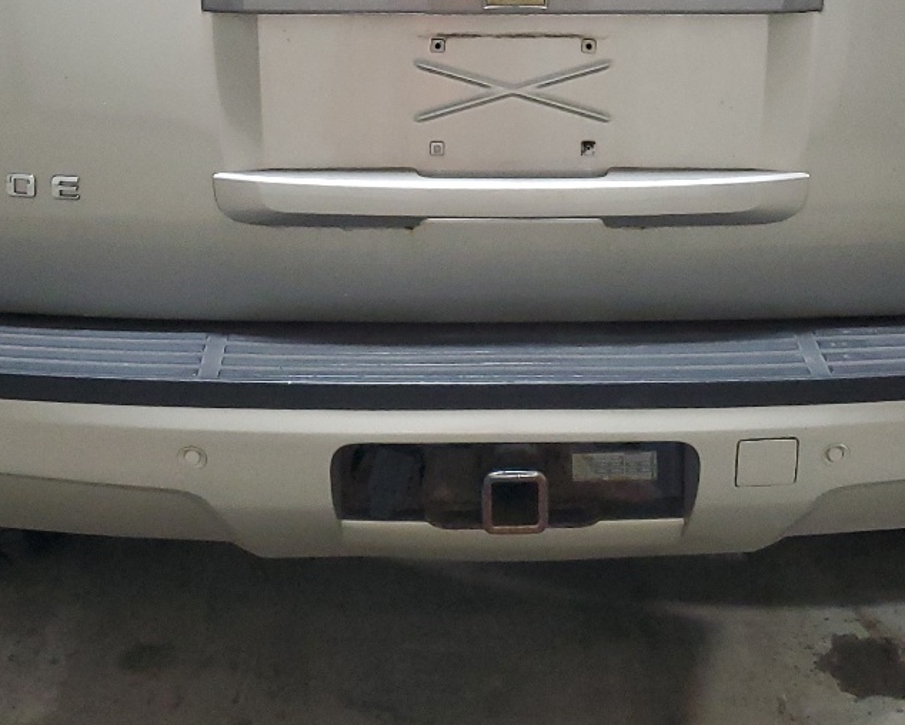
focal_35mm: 64
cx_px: 484
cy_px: -50
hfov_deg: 29.5
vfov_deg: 22.6
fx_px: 1715
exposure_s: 1/60.2
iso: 270
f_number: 1.5
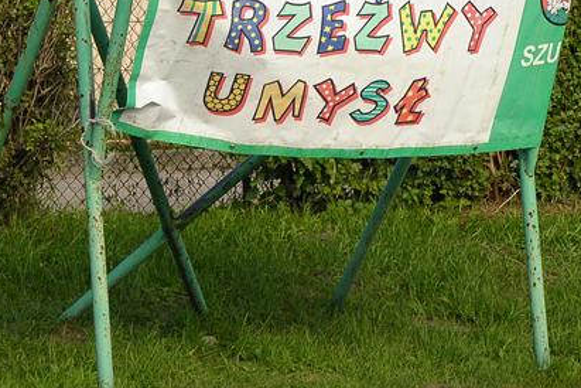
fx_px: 3502
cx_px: 379
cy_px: 64
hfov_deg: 9.5
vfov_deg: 6.3
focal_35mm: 217
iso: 800
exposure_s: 1/1000
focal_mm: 70
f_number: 8
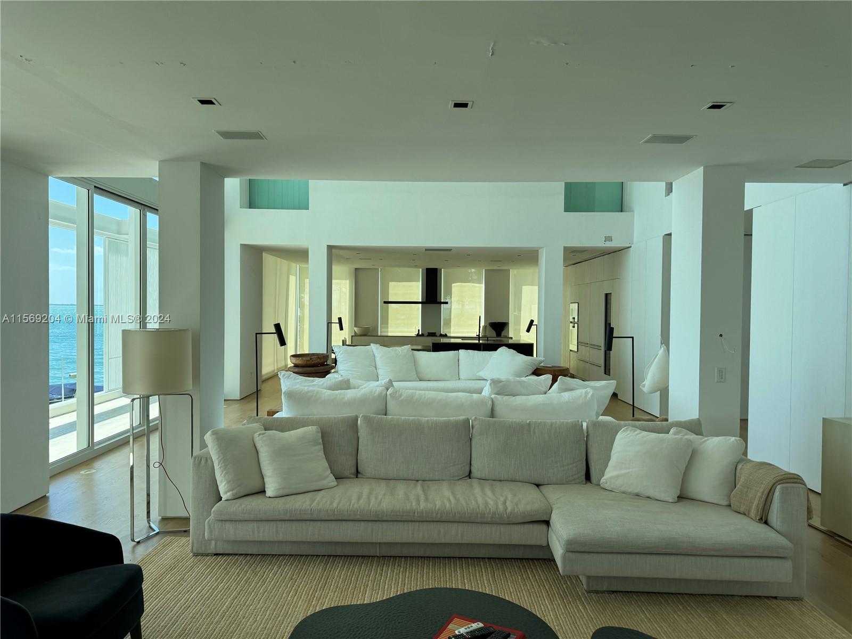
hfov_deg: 71.6
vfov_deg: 56.8
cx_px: 426
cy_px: 320
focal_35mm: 24
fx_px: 591
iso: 80
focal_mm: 6.76
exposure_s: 1/1193
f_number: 1.78
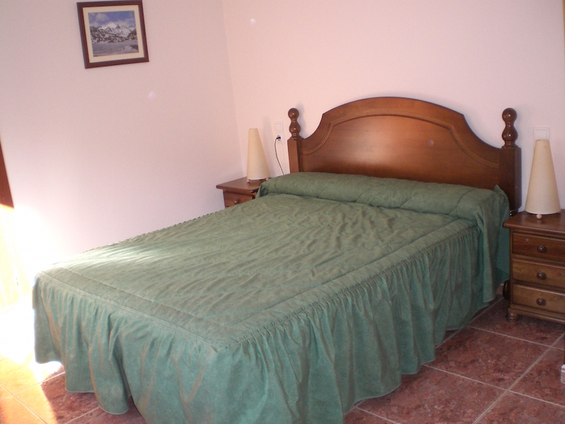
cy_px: 212
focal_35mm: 38
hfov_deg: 49.0
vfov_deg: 37.7
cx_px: 282
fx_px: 620
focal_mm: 6.3
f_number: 3.1
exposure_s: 1/80
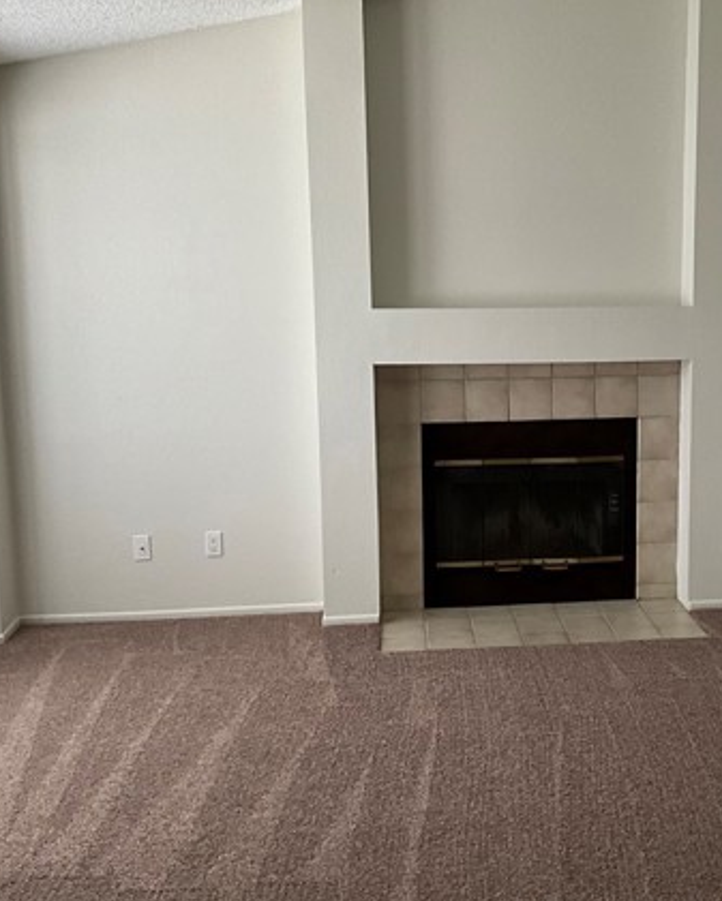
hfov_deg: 34.1
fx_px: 1148
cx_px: 551
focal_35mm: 43
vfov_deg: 42.9
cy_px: 443
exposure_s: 1/60
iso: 80
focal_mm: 3
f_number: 1.8
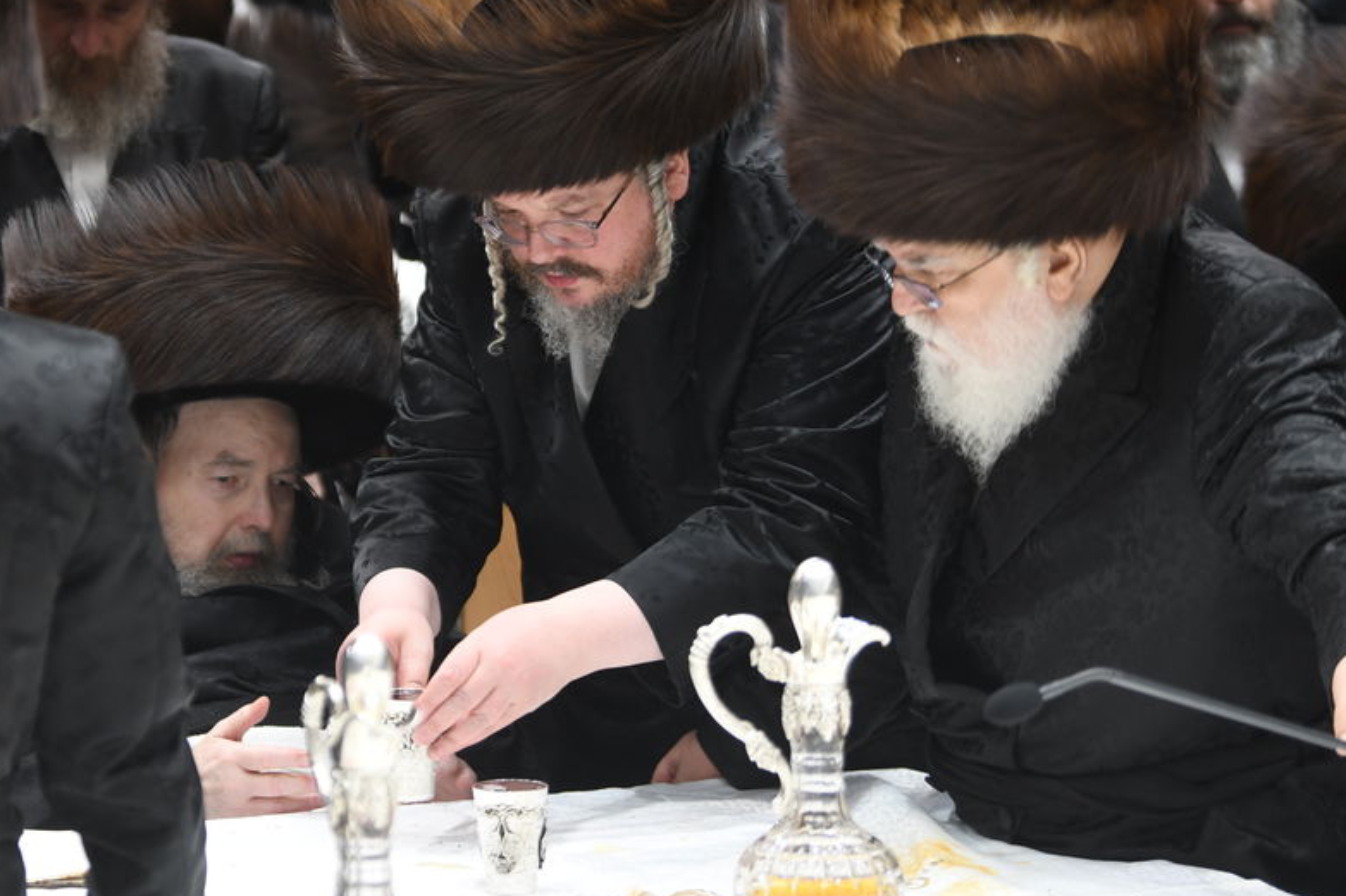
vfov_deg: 7.7
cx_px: 367
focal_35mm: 179
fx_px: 6691
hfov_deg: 11.5
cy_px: 302
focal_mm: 100
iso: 500
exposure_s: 1/80
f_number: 2.8
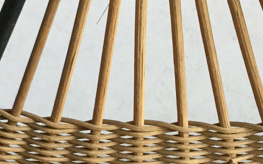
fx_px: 817
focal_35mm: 114
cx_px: 120
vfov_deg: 11.4
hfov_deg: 18.3
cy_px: 149
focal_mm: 3.3
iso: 64
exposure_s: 1/33
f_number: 2.4
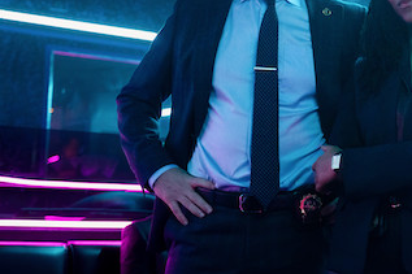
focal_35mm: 85
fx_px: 972
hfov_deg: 23.5
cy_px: 91
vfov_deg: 16.0
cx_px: 337
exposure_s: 1/160
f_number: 3.2
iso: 8000
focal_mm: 49
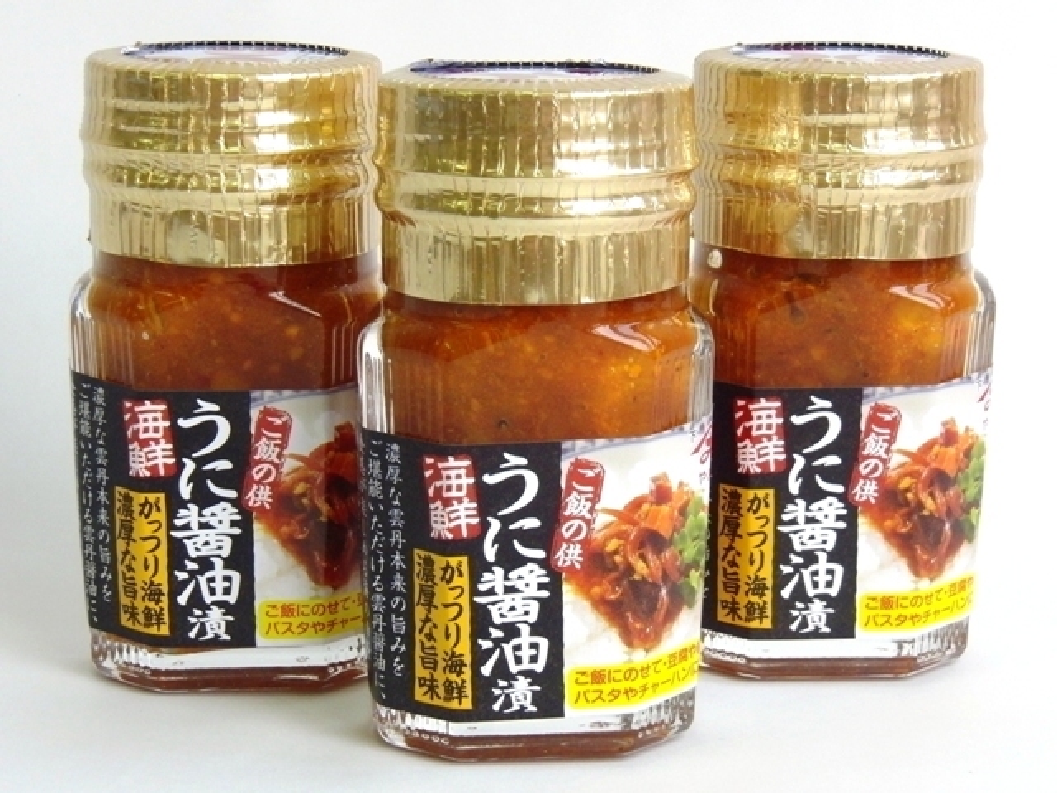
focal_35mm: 80
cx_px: 528
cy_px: 396
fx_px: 2443
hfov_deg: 24.4
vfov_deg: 18.4
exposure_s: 1/30
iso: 400
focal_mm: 13.6
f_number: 10.5
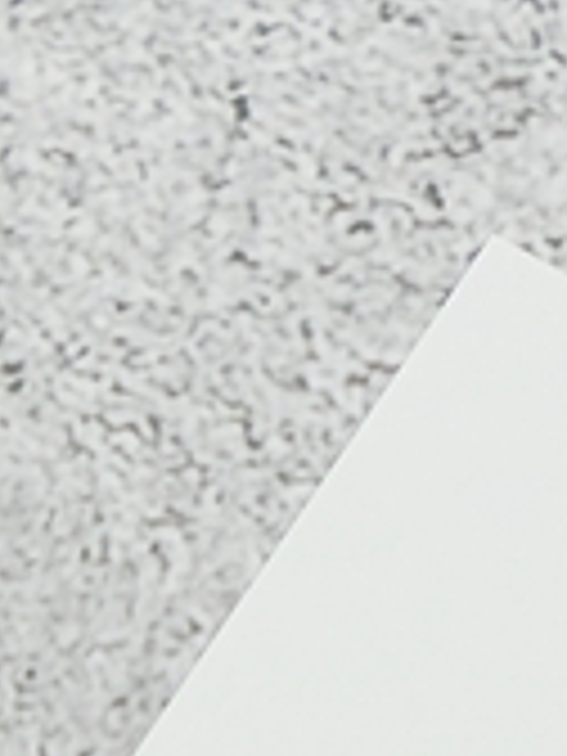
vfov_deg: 4.0
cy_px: -547
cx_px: 1732
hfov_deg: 3.0
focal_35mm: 486
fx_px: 10614
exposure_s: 1/50
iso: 500
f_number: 5.6
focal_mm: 55
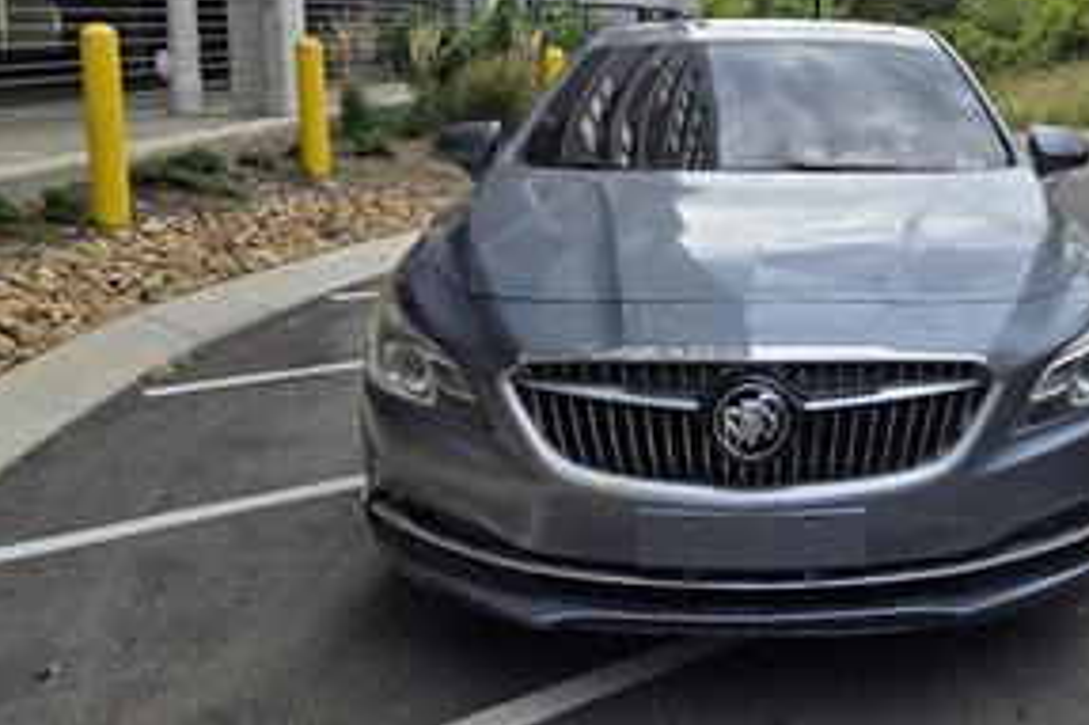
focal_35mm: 42
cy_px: 201
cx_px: 820
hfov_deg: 44.8
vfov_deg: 31.4
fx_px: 1270
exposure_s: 1/2436
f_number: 1.8
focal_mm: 5.4
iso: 25
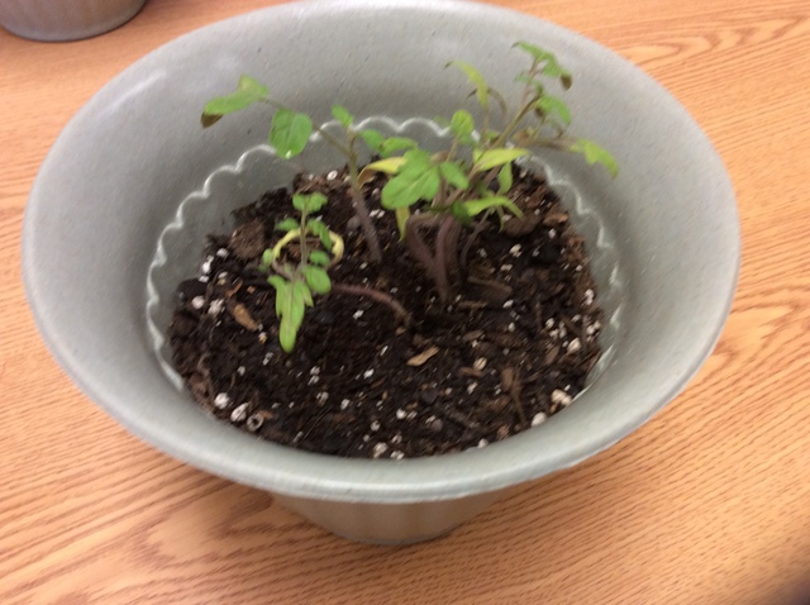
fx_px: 748
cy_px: 302
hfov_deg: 56.9
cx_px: 405
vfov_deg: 44.1
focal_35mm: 32
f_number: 2.4
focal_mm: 3.3
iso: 80
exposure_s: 1/24
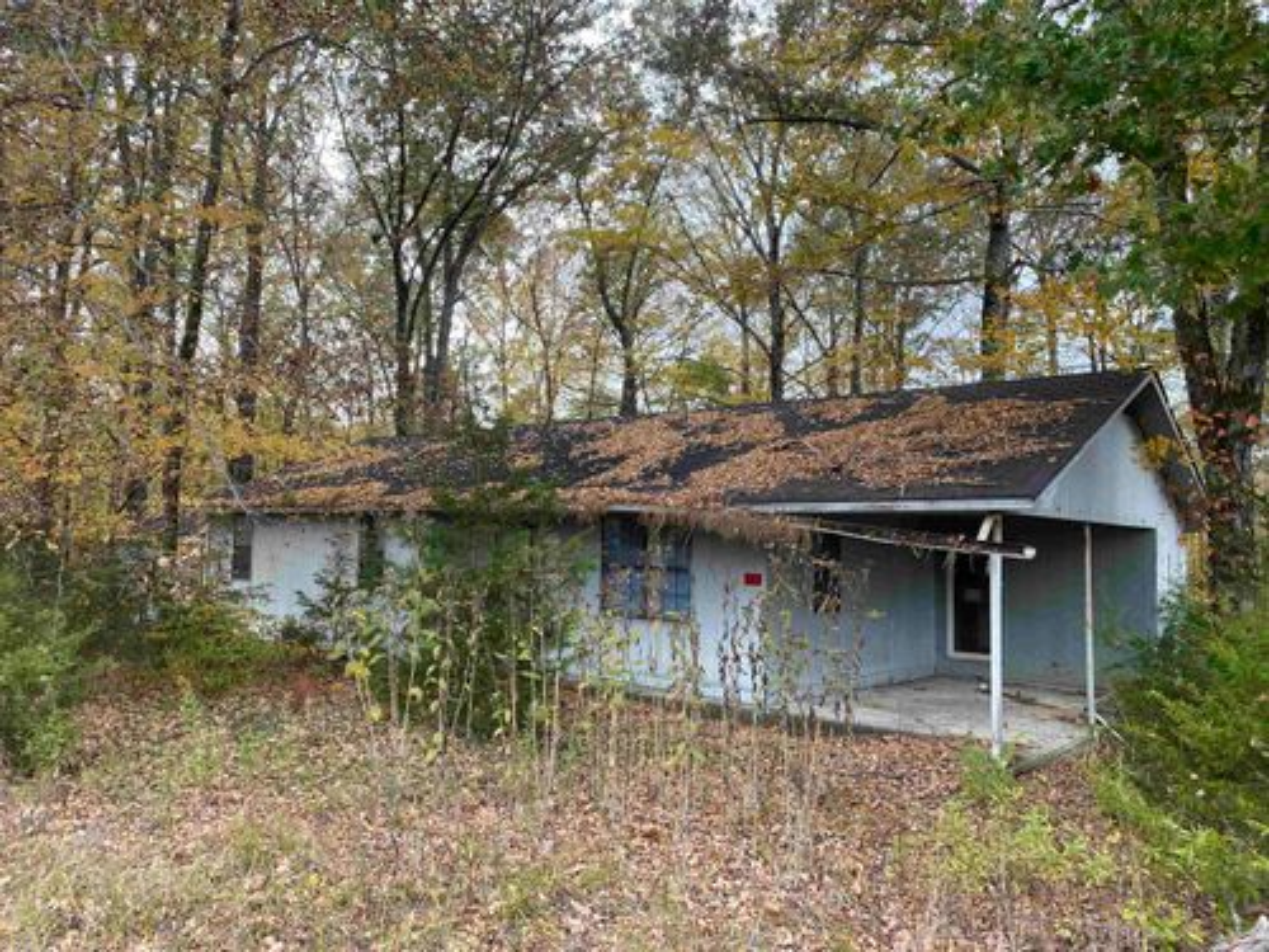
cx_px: 634
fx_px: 953
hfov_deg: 67.3
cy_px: 476
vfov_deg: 53.1
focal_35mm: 26
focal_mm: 4.25
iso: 32
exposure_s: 1/268
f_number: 1.8
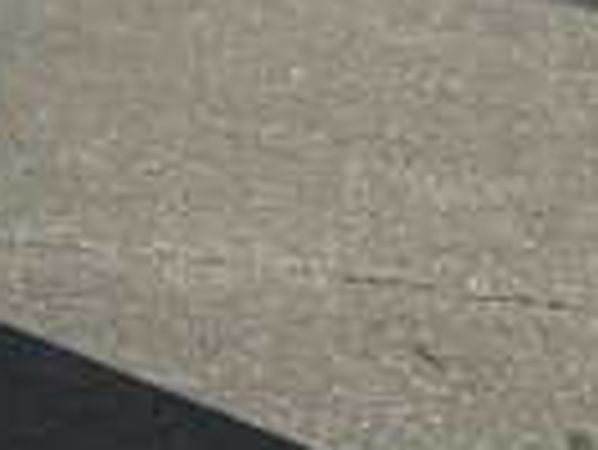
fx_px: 2490
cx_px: -1178
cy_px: -526
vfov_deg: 9.5
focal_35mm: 144
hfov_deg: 10.2
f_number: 1.78
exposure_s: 1/5263
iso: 80
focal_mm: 6.86
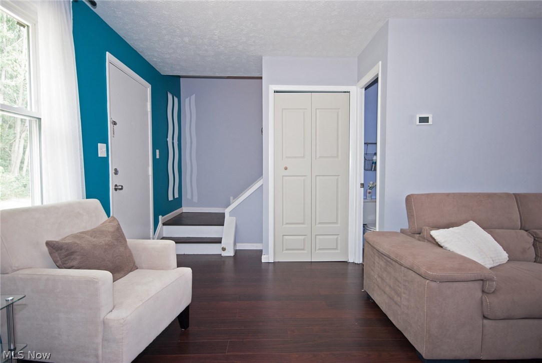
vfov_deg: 63.3
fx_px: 294
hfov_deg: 85.4
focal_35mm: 20
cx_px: 271
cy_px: 182
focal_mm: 13
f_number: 4.5
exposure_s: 1/6
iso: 200
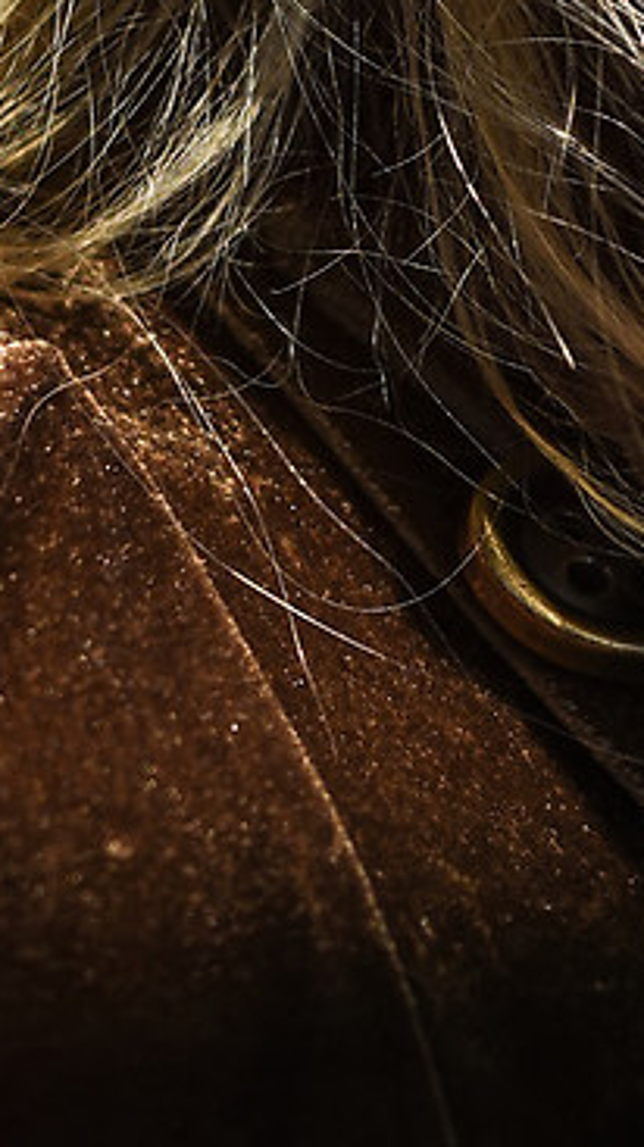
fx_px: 28157
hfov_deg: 1.3
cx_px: 864
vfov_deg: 2.3
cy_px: -128
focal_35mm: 926
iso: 64
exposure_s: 1/2500
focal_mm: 135
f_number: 2
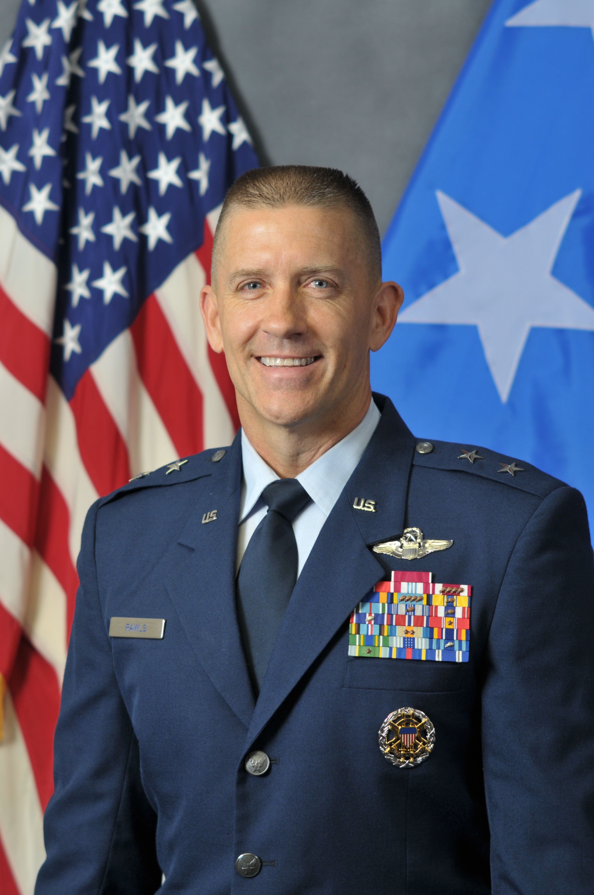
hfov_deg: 8.7
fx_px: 3908
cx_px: 297
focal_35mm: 158
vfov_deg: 13.1
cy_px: 448
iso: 200
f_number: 4
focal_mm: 105
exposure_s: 1/100
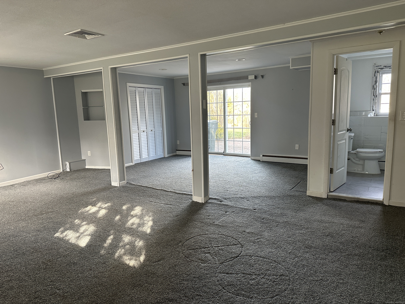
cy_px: 152
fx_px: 281
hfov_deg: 71.6
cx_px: 202
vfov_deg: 56.8
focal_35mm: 24
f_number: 1.78
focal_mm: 6.86
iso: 250
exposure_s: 1/84
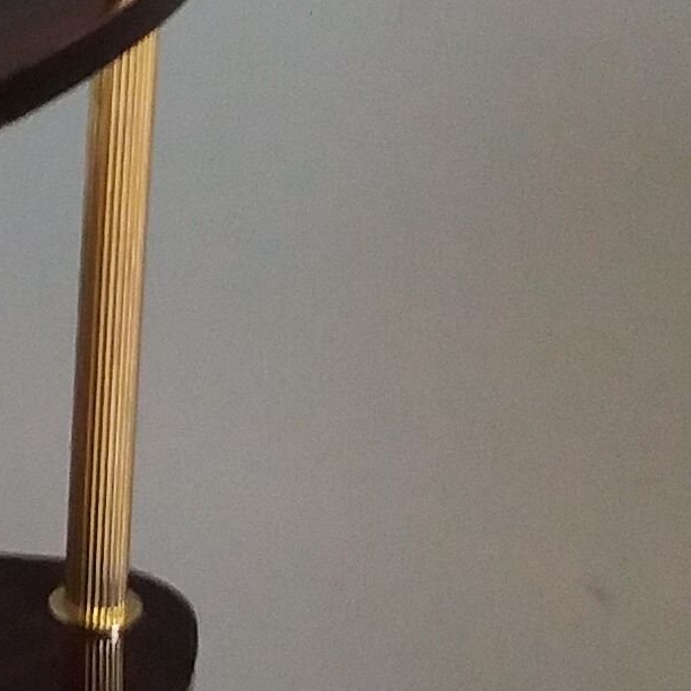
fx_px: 3772
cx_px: -560
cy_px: -19
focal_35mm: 167
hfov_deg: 9.9
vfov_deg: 10.4
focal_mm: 3.7
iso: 250
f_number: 1.9
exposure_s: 1/17
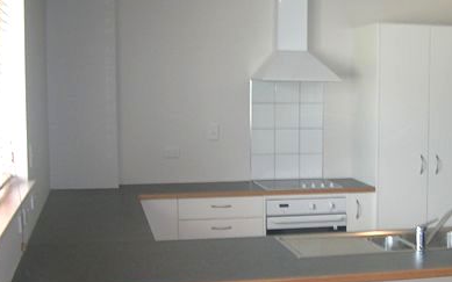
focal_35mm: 61
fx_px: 751
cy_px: 195
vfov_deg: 21.2
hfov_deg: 32.5
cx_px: 365
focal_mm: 5.4
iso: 50
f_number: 2.8
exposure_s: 1/30
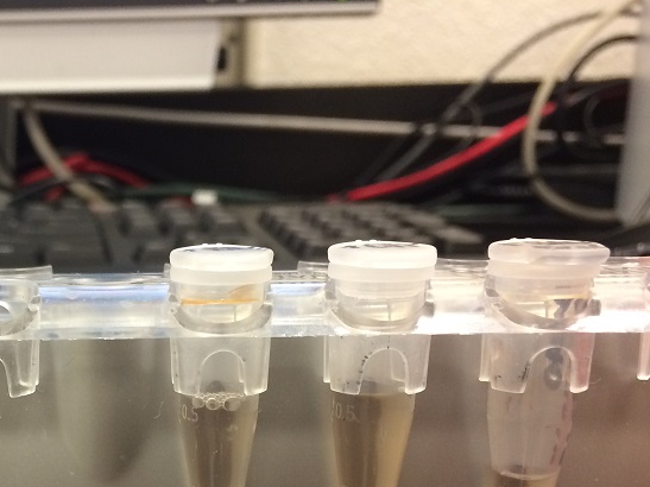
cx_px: 70
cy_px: 421
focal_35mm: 52
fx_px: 976
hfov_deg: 34.8
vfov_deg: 27.2
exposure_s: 1/30
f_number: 2.2
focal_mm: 4.15
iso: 125
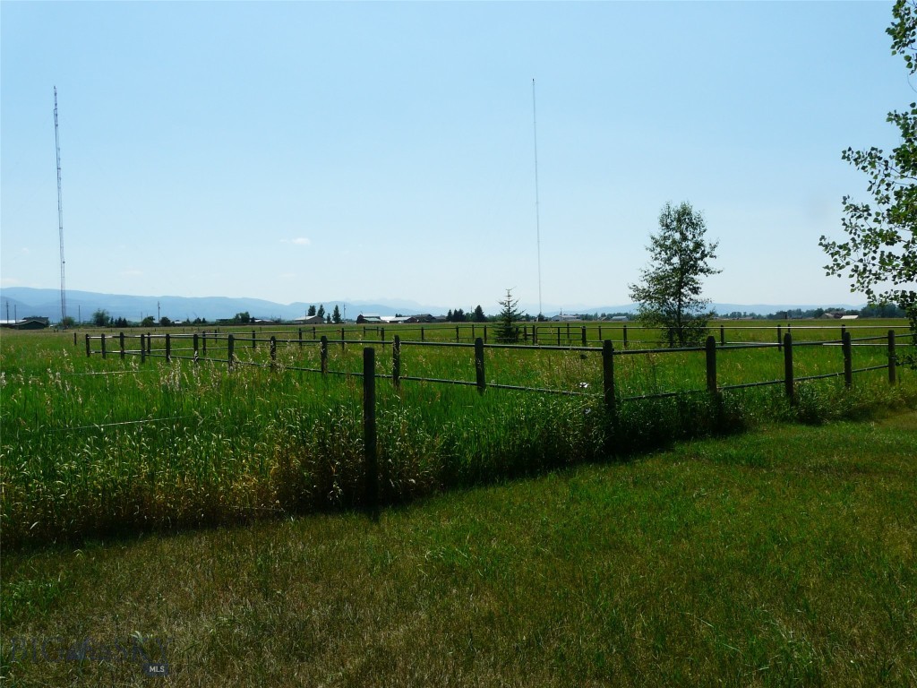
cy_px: 344
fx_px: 742
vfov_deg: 49.7
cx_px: 458
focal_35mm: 28
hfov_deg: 63.4
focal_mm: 4.6
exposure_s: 1/500
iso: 100
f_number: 6.3
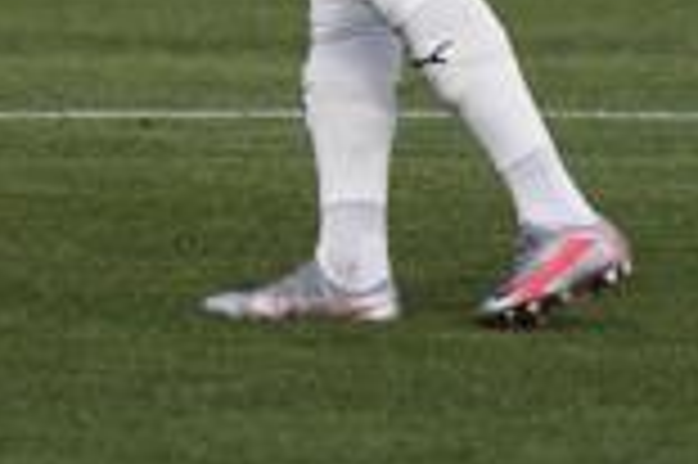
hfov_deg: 1.6
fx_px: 24404
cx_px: -245
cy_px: -257
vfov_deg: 1.1
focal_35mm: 1260
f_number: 5.6
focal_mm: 318
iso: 640
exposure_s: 1/2000
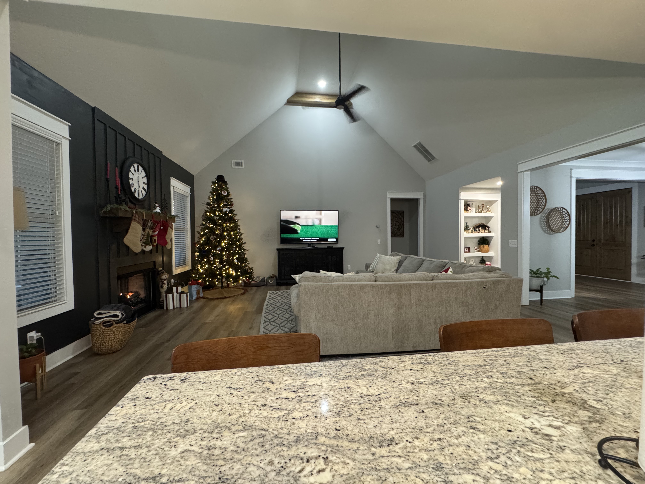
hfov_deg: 102.1
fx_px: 261
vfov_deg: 85.7
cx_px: 322
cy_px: 242
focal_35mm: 14
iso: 640
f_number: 2.2
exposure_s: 1/60
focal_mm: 2.22
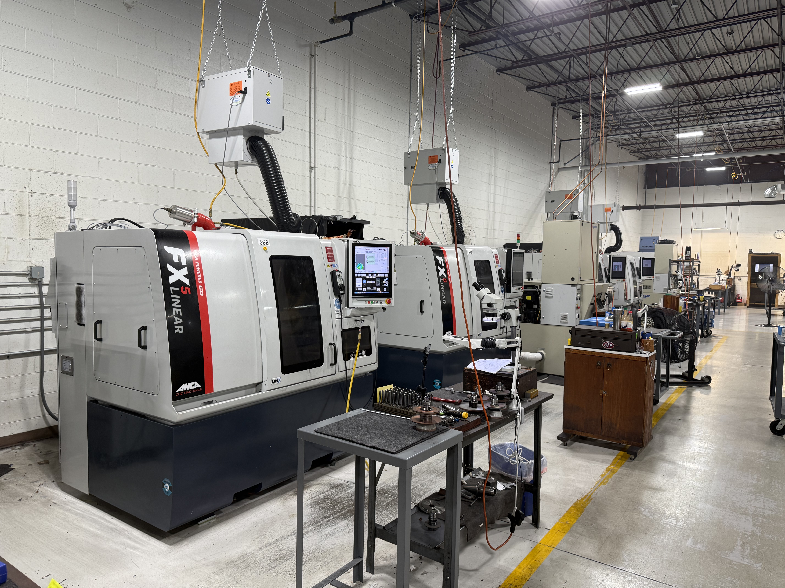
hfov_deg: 71.6
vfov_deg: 56.8
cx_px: 392
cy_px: 294
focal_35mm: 24
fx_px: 544
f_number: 1.78
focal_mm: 6.76
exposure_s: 1/120
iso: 125
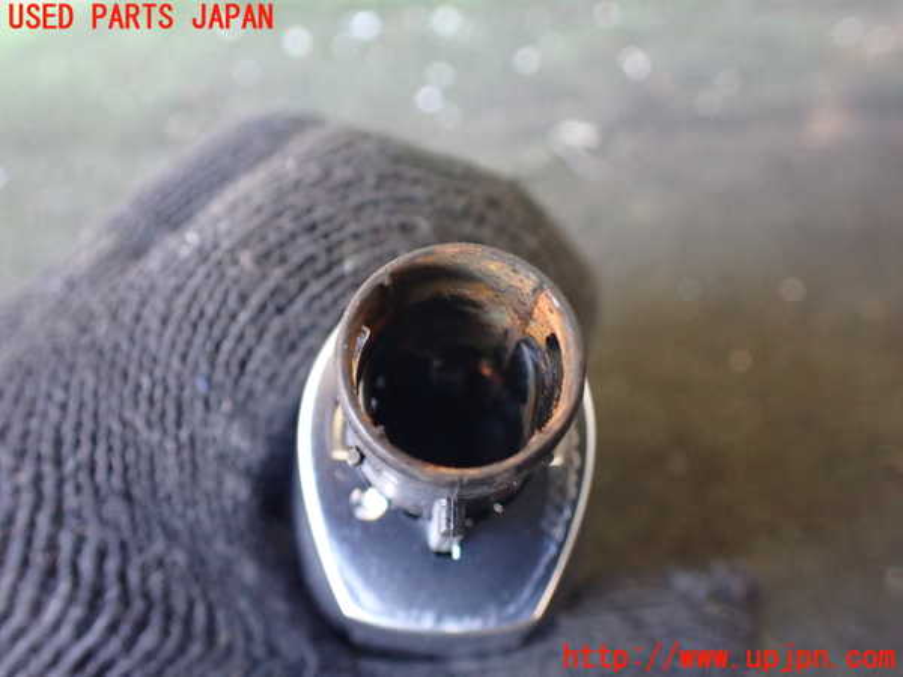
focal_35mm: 30
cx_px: 452
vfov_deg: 46.8
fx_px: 783
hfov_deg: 60.0
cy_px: 338
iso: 800
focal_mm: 5.4
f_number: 2.3
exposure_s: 1/50
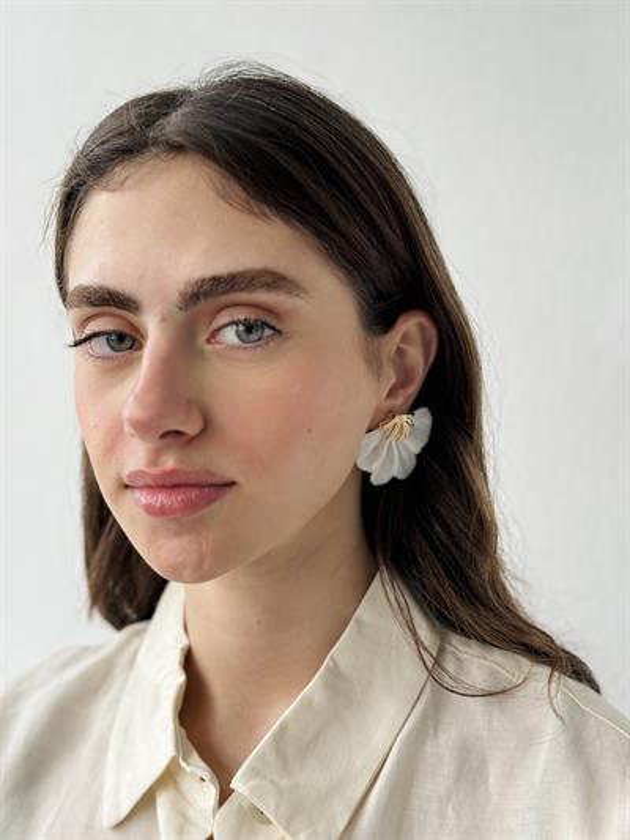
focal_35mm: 48
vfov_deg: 39.6
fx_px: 1164
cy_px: 420
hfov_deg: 30.3
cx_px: 315
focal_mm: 6.76
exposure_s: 1/121
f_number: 1.78
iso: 50
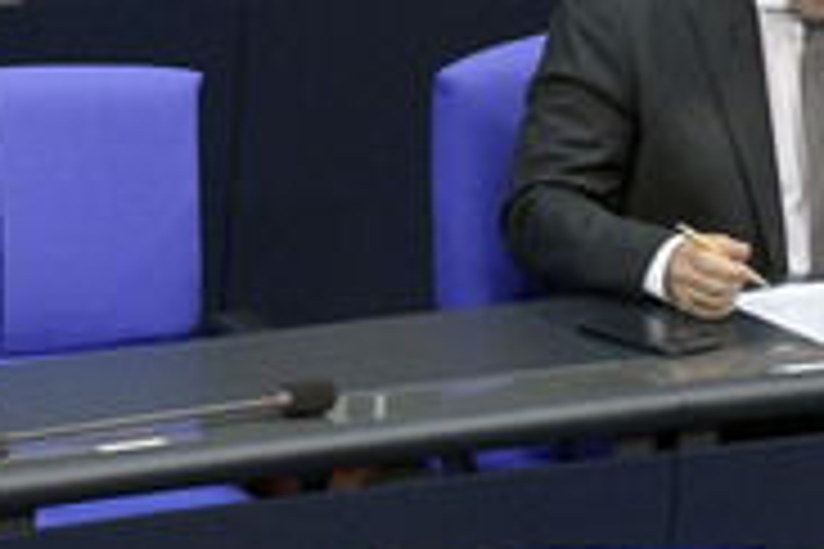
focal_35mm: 592
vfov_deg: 2.3
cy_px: -81
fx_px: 13549
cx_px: 268
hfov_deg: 3.5
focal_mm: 240
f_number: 5.6
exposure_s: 1/500
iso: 8000
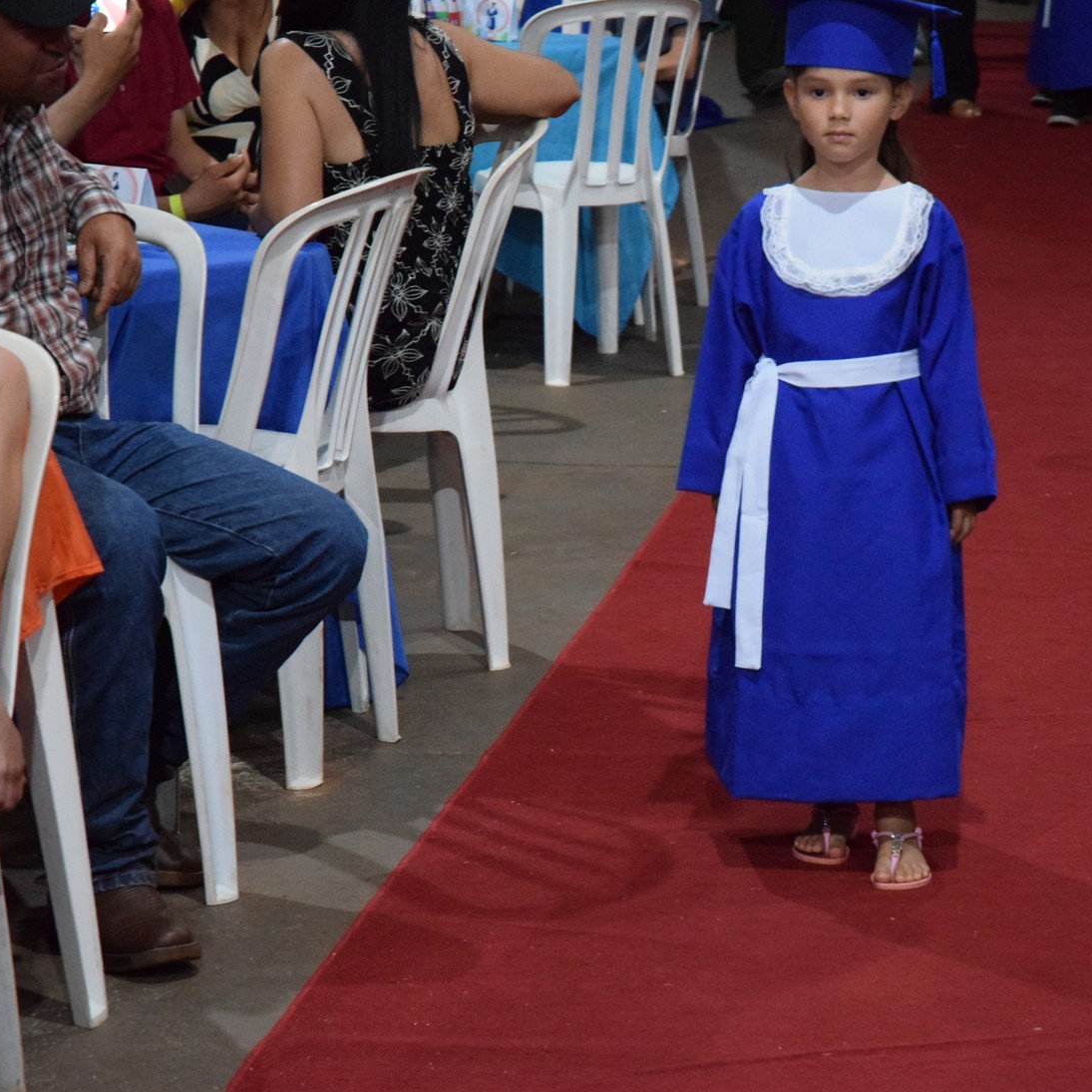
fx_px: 4448
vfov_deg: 14.0
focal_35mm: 125
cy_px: 547
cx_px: 798
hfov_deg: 14.0
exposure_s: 1/80
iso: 6400
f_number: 4.5
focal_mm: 65
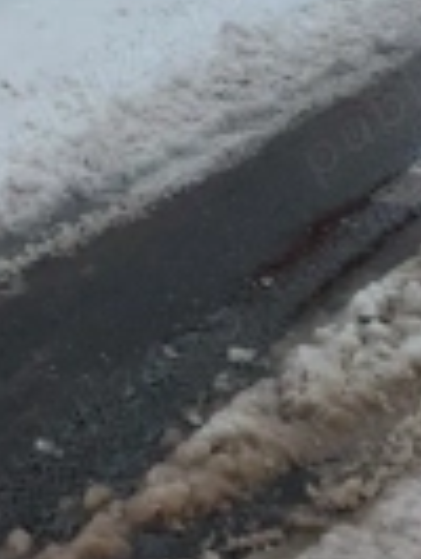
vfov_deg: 22.7
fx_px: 1214
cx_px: -135
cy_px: -202
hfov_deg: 18.3
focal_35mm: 75
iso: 50
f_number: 1.8
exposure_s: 1/3333
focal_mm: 4.69
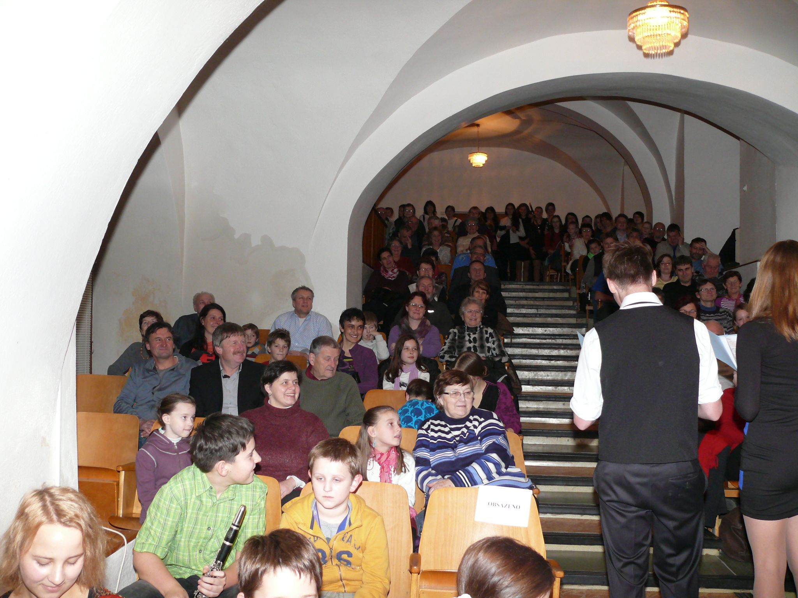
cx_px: 399
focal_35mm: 35
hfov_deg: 52.6
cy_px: 299
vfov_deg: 40.7
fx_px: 807
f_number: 2.8
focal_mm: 7.4
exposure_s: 1/30
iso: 200
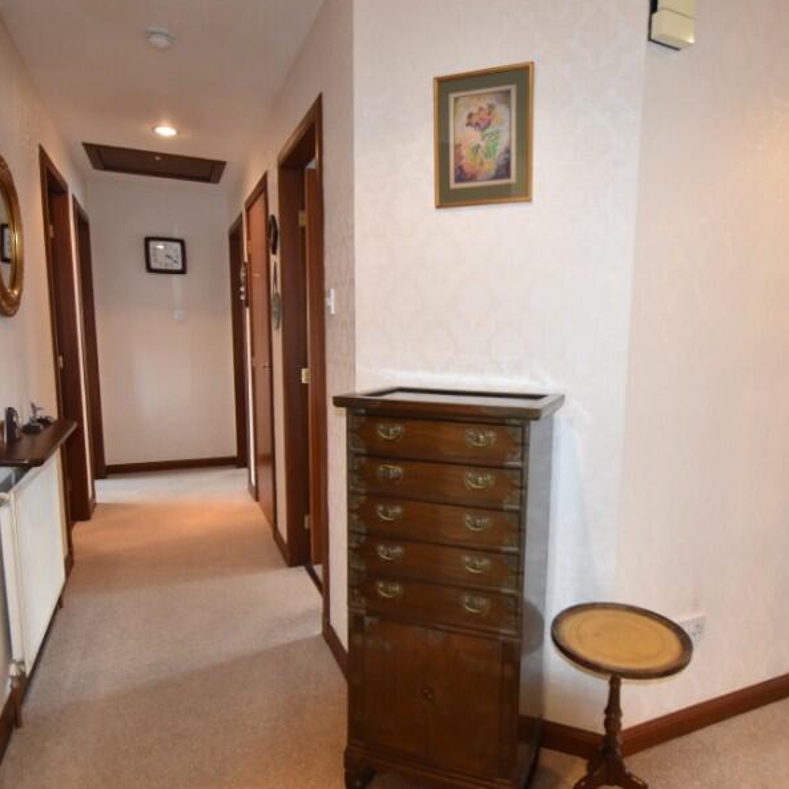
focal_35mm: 22
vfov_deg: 69.6
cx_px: 466
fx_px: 567
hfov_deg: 69.1
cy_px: 402
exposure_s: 1/60
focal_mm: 10
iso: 1400
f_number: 4.5
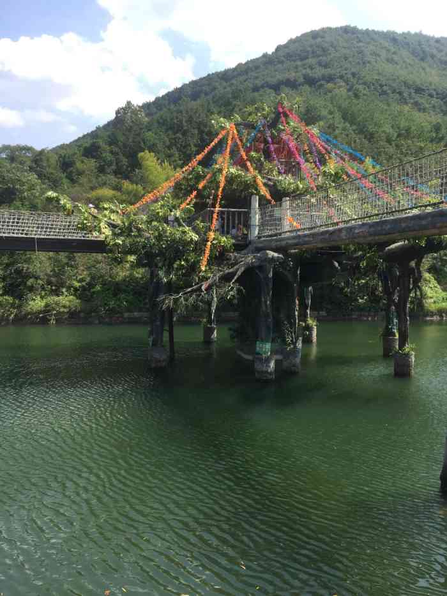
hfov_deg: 48.2
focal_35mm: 29
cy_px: 298
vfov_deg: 61.7
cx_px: 224
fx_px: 499
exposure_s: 1/879
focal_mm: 4.15
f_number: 2.2
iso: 32
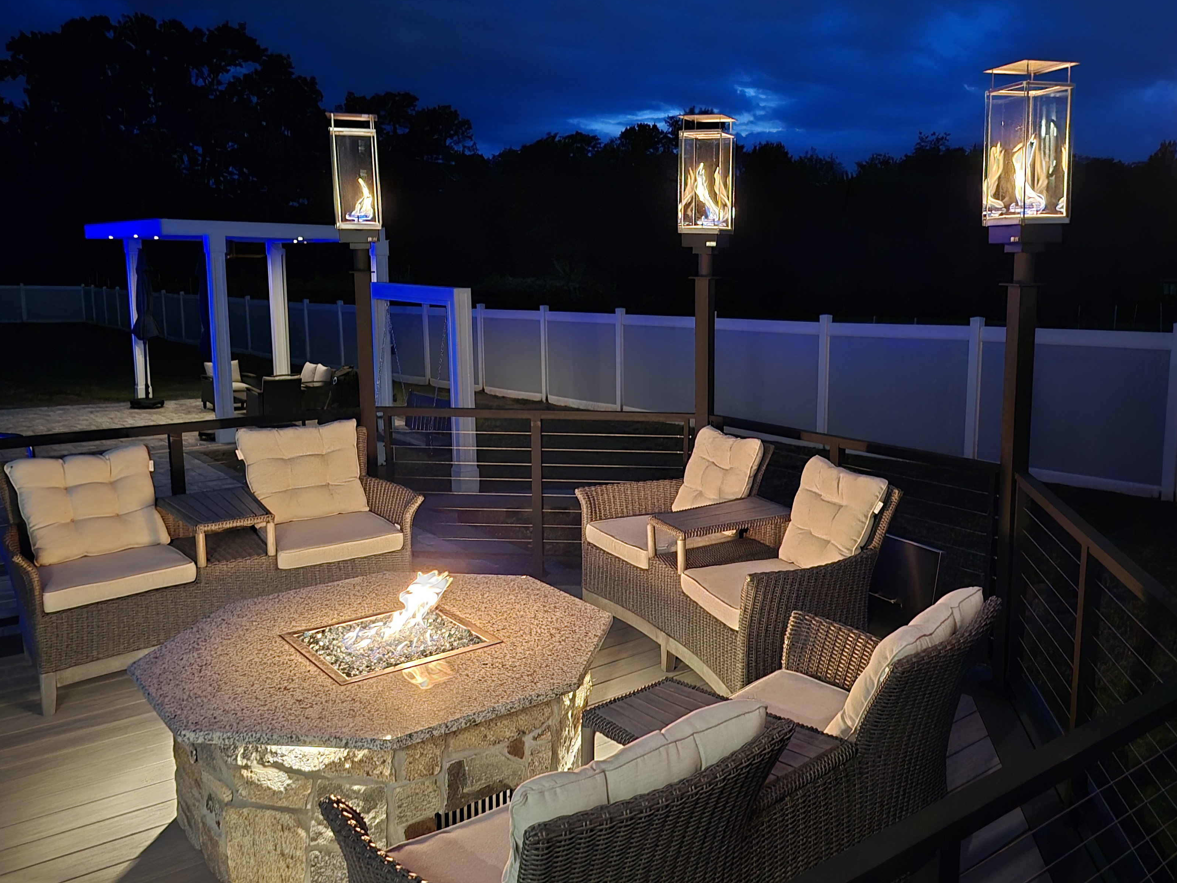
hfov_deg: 60.9
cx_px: 729
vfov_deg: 48.2
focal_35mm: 29
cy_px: 436
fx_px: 986
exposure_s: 1/15
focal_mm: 6.3
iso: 2500
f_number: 1.7
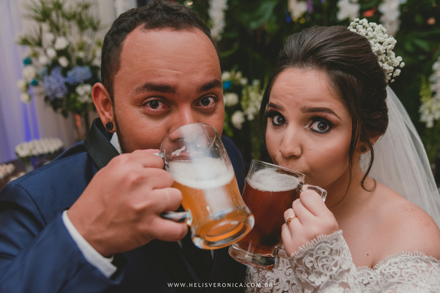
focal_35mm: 32
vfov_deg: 41.1
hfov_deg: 58.7
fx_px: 391
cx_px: 220
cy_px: 146
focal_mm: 32
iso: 1250
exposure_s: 1/200
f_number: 4
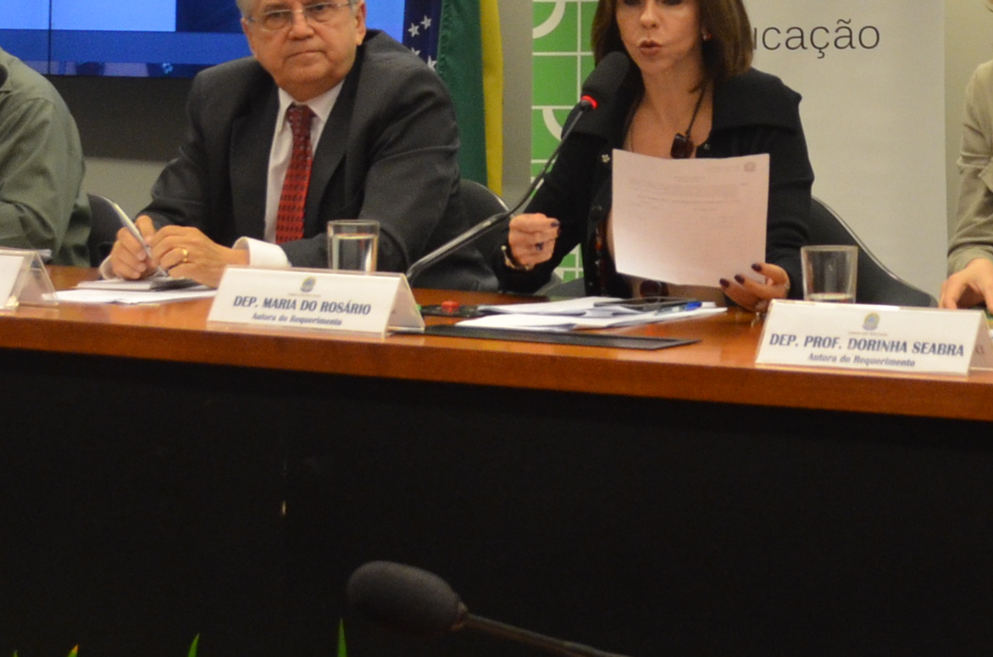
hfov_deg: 16.3
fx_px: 3385
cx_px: 1030
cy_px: -249
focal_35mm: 123
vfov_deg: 10.8
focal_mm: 26
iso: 1000
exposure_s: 1/125
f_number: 5.6
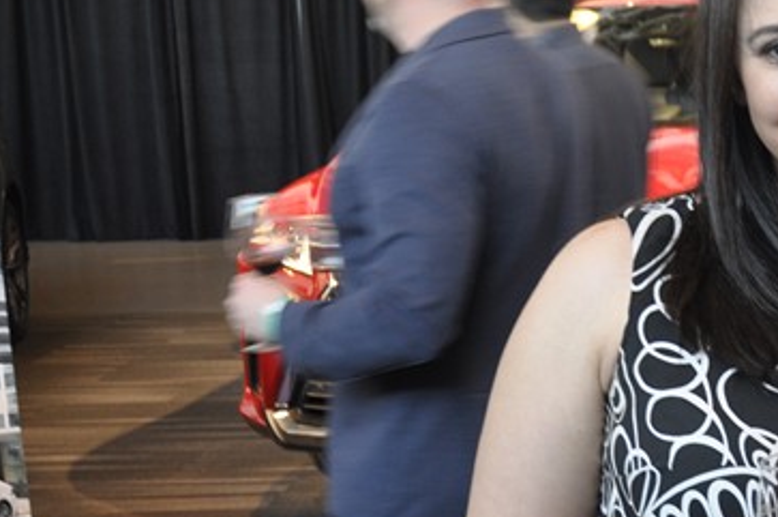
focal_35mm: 91
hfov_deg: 20.7
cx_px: 964
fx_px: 1964
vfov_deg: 14.9
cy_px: 369
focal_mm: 22
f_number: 5
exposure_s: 1/20
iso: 400
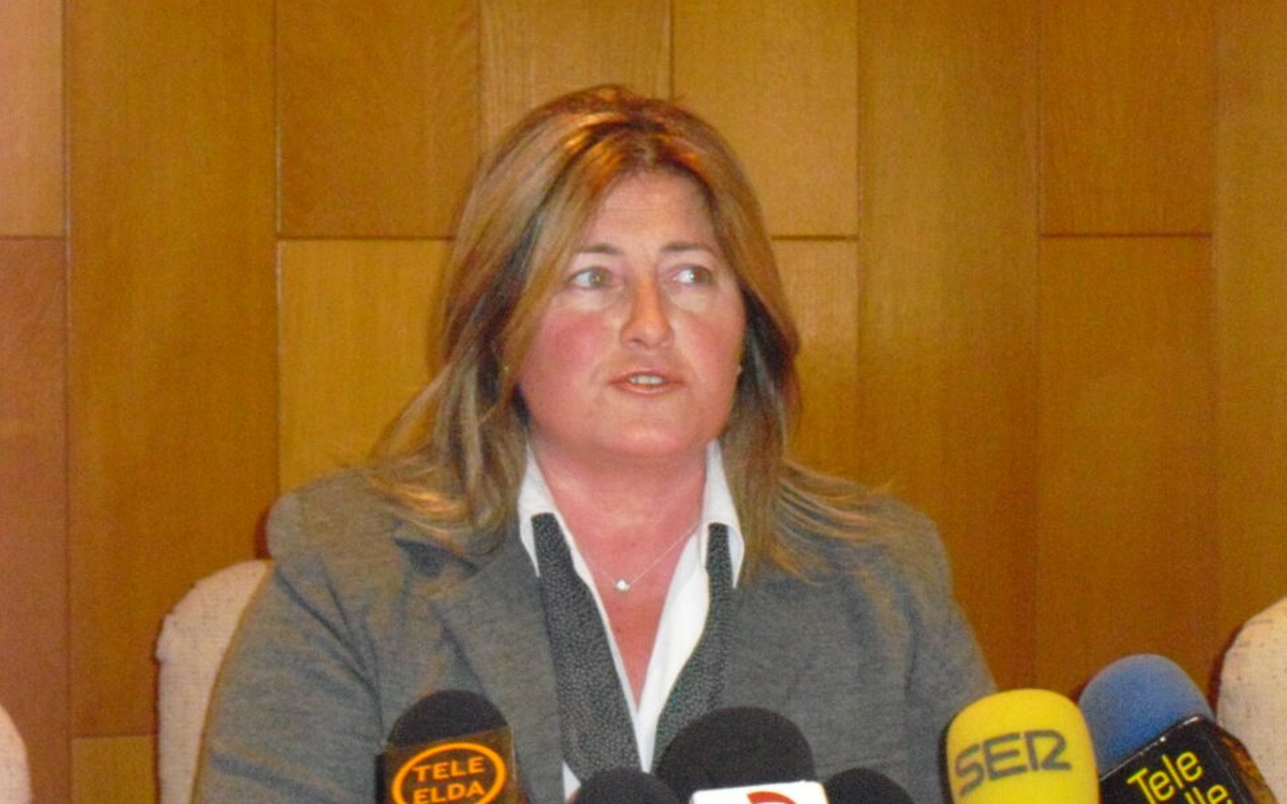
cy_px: 423
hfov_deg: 18.3
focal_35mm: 114
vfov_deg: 11.5
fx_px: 3999
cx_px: 644
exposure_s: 1/60
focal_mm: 18.9
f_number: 5.6
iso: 1600
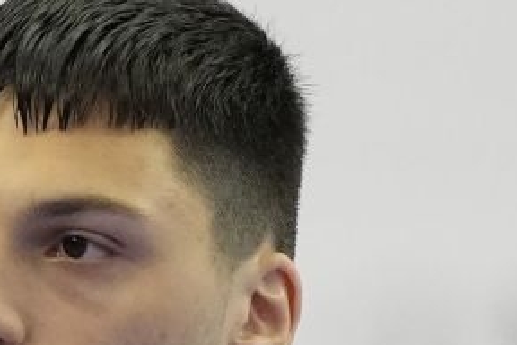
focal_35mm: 1877
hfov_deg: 1.1
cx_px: -181
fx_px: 26954
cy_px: 616
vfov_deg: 0.7
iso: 3200
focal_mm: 200
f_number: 2.8
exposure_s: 1/1000
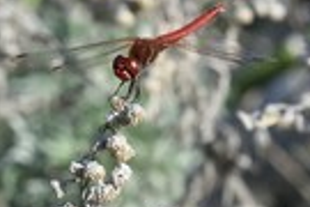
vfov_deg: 6.3
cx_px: -37
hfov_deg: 9.4
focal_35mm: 217
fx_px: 1868
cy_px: 117
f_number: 9
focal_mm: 70
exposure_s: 1/250
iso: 200
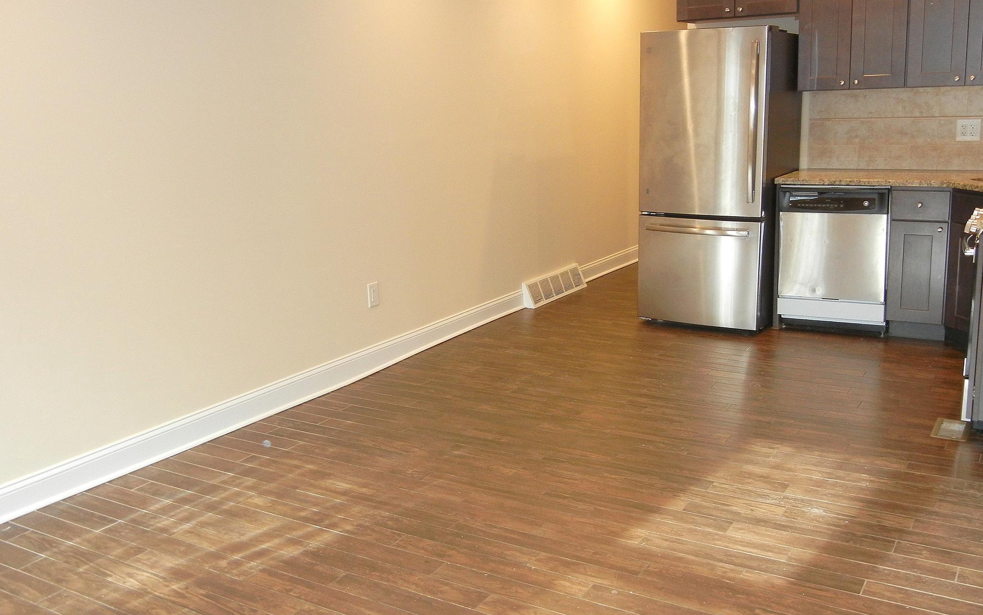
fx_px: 857
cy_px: 291
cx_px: 490
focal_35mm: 32
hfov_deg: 59.7
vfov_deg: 39.4
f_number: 3.5
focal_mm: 5.4
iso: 200
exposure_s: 1/30
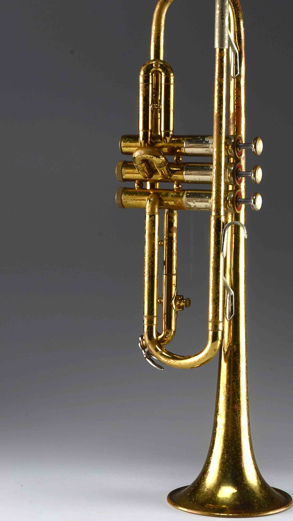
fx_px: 1340
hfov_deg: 12.4
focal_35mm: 97
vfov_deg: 22.0
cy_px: 239
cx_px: 218
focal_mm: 48
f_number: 20
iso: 100
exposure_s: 1/80
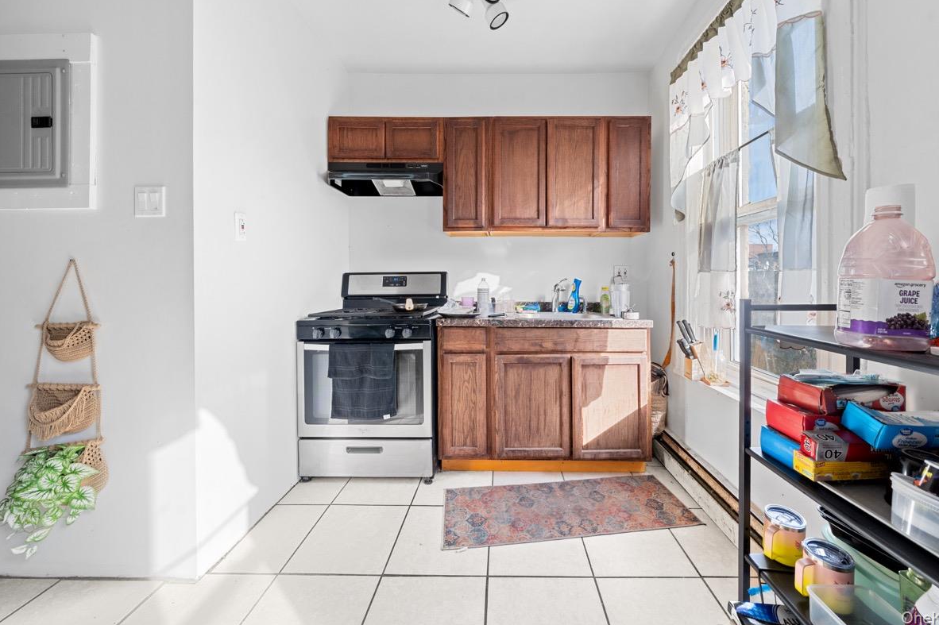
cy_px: 291
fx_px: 339
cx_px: 494
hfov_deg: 108.3
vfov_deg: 85.2
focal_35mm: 13
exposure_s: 1/15
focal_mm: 12
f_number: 8
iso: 320
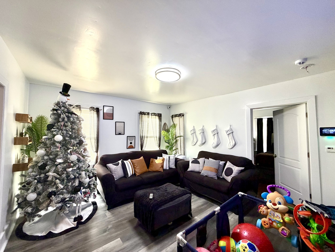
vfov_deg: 85.7
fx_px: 135
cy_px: 126
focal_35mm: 14
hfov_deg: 102.1
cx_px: 168
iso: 250
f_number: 2.2
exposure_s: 1/60
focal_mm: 2.22
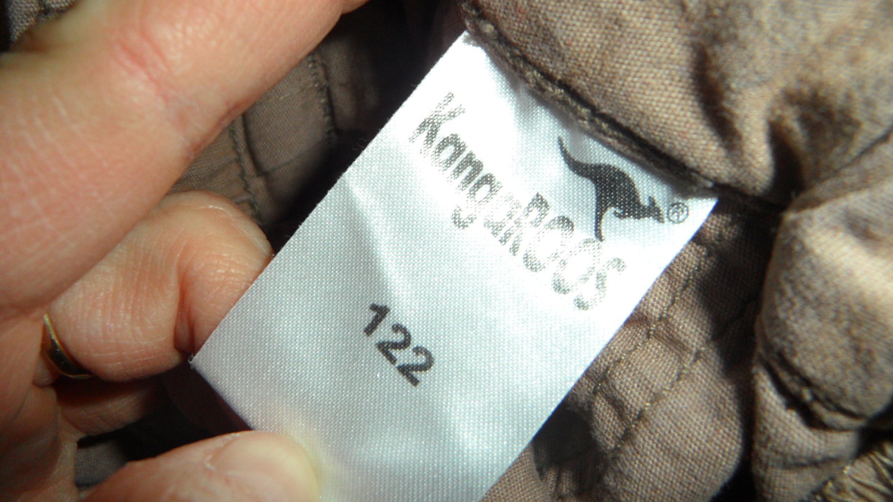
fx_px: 639
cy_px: 249
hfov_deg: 69.9
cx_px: 435
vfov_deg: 42.9
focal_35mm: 27
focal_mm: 4.1
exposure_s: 1/10
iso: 100
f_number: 8.2
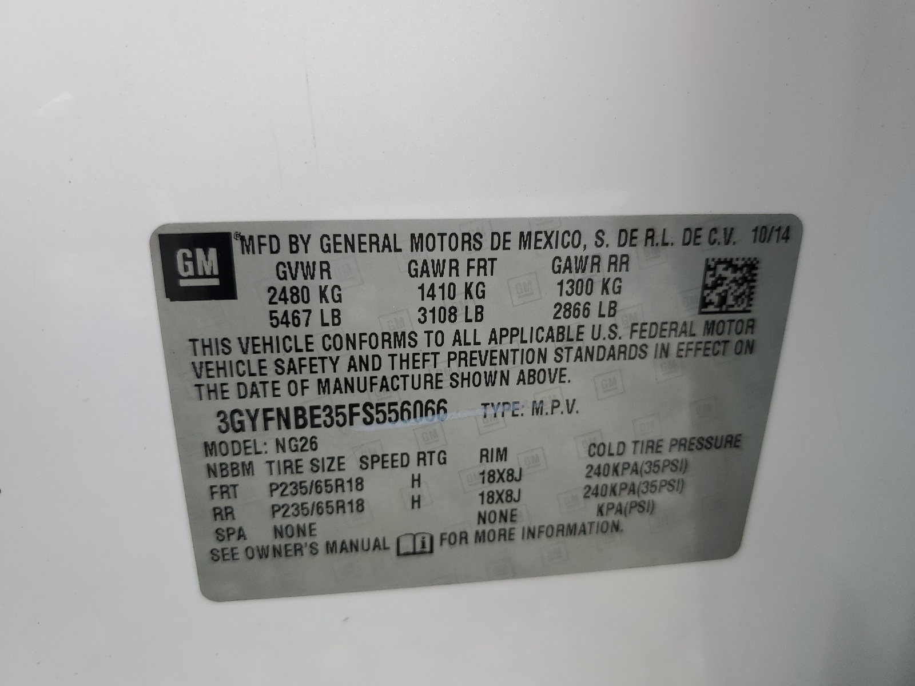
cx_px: 458
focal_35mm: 26
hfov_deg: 67.3
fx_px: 687
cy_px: 343
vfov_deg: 53.1
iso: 50
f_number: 1.5
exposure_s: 1/204
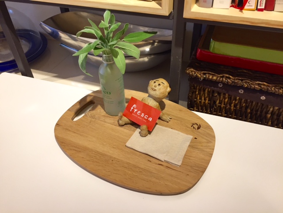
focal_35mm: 29
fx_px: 237
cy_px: 106
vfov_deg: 48.2
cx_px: 142
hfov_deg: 61.7
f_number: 2.2
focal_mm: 4.15
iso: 40
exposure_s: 1/33
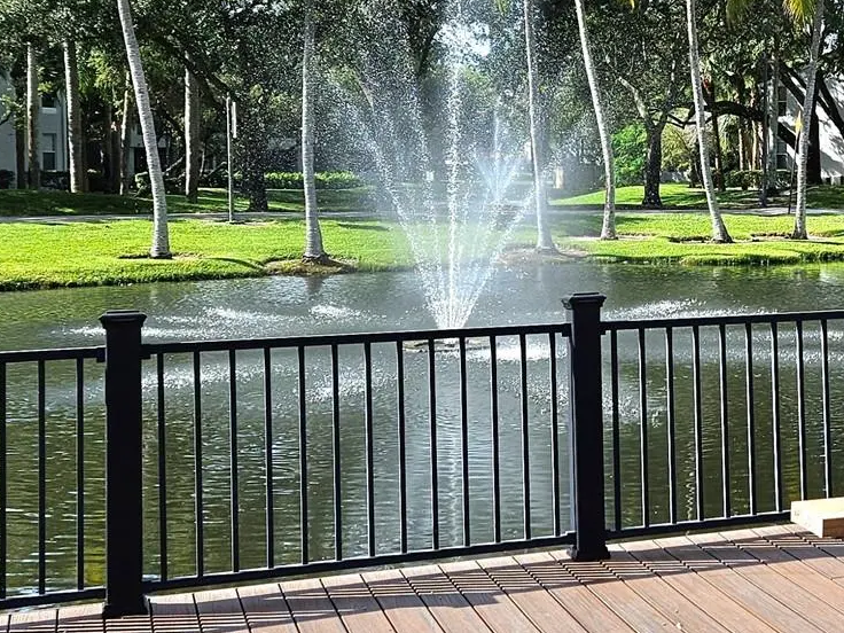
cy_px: 189
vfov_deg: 22.8
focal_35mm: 64
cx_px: 845
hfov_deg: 28.4
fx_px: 1560
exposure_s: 1/2500
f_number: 1.8
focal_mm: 5.4
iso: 25
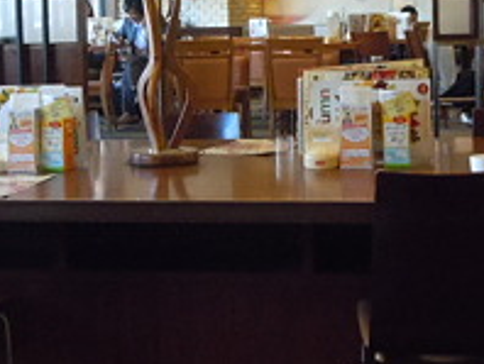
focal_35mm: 75
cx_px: 219
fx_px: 1050
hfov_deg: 25.9
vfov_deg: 19.5
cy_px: 66
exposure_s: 1/60
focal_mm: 5.9
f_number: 4
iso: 800
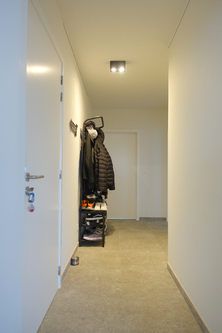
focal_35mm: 24
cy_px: 166
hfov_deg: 53.1
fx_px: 222
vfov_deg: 73.7
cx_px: 111
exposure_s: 1/30
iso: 200
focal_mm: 8.8
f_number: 1.8
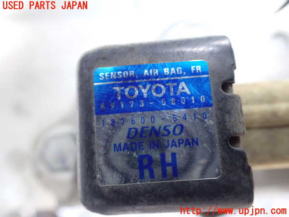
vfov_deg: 46.8
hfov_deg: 60.0
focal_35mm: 30
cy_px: 108
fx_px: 250
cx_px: 144
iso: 800
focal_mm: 5.4
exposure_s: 1/30
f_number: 2.3
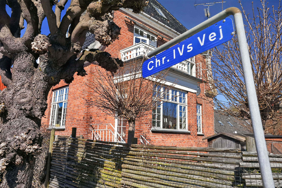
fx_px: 219
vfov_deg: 46.4
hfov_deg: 65.5
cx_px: 141
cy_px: 94
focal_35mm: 28
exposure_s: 1/800
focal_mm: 28
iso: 400
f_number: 8
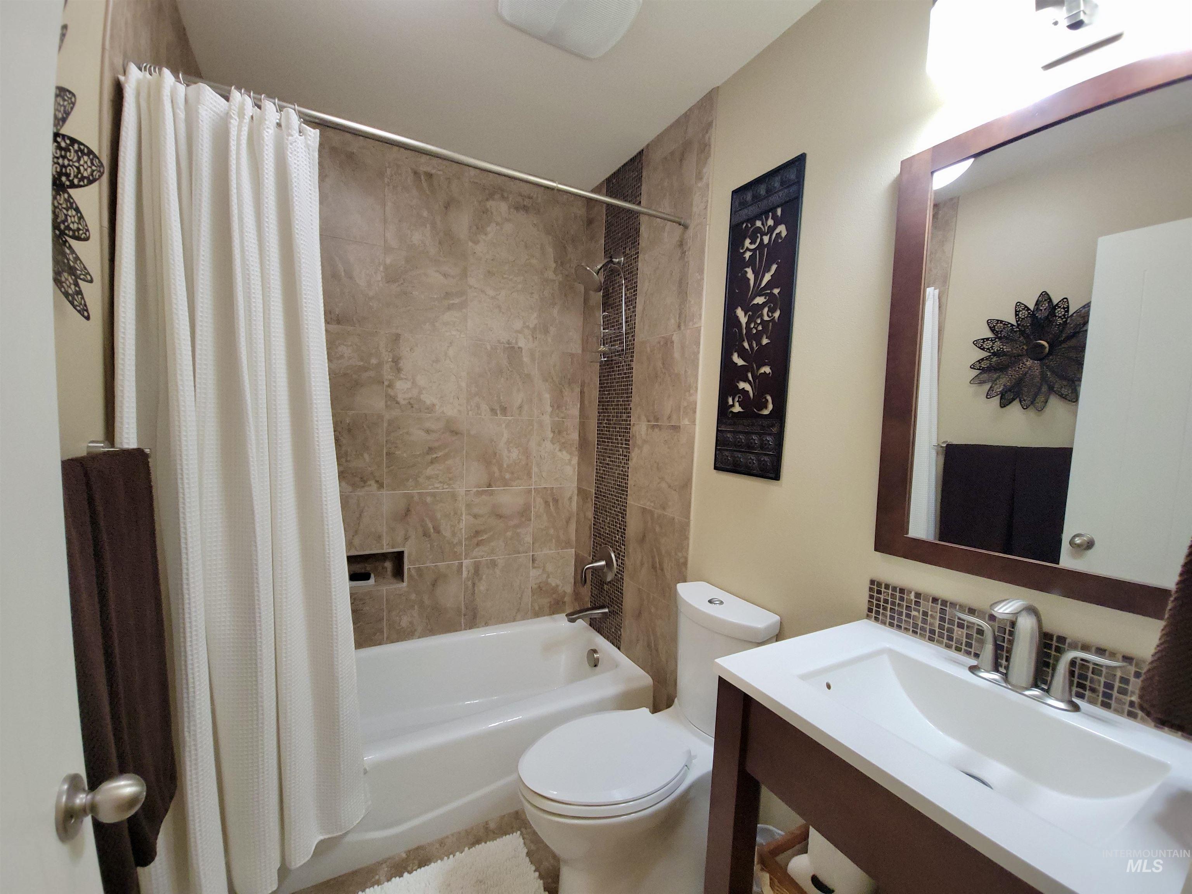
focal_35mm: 13
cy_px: 447
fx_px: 448
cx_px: 596
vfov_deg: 89.9
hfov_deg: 106.2
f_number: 2.2
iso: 200
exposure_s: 1/60
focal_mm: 2.2
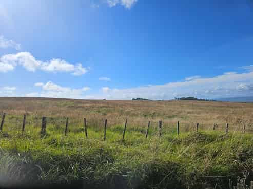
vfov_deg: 58.8
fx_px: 168
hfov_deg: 74.0
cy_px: 94
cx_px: 126
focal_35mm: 23
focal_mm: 5.4
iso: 25
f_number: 1.8
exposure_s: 1/4517
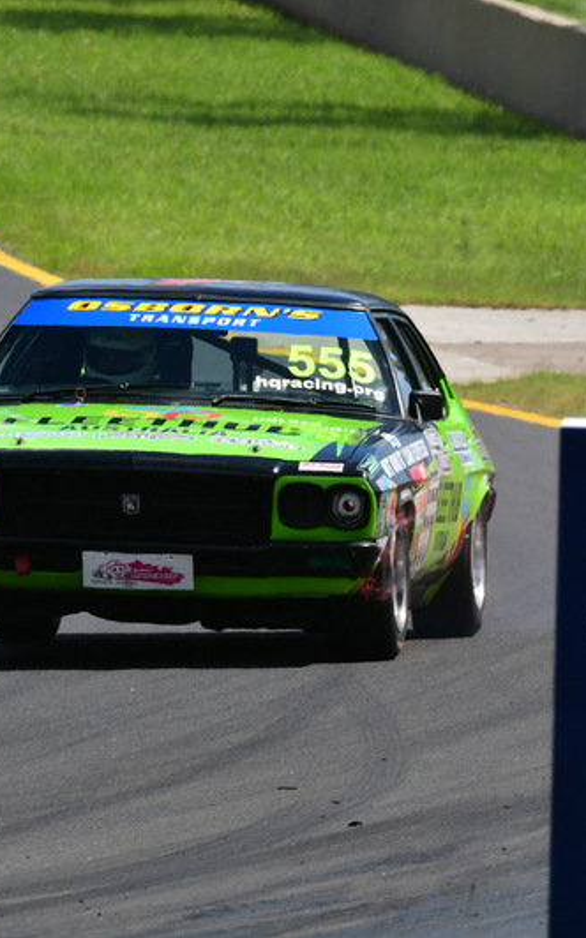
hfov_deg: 1.4
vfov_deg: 2.3
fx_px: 23534
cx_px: 286
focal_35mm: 920
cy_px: 469
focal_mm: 400
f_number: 13
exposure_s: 1/500
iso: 400
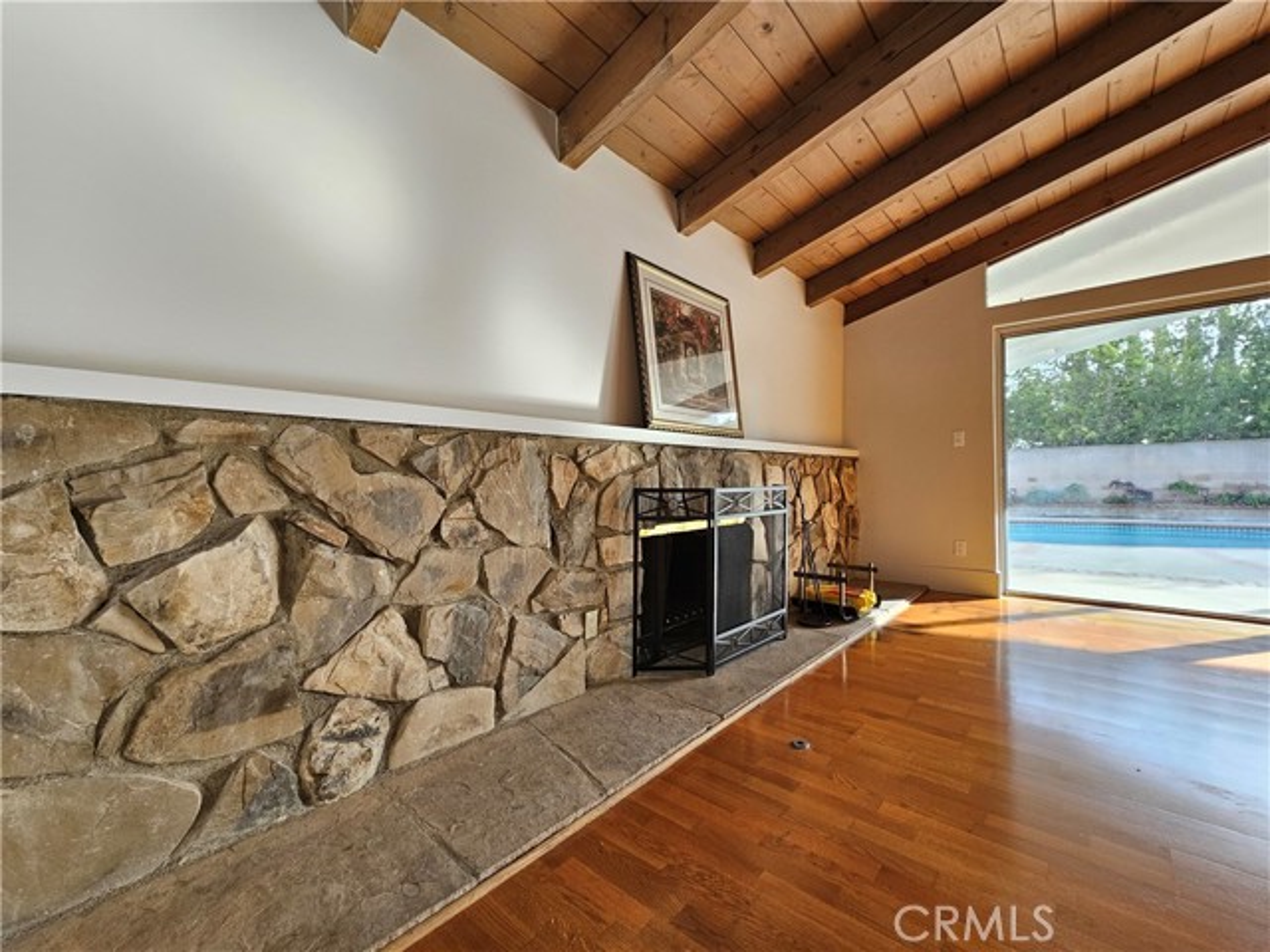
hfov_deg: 106.2
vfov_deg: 89.9
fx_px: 477
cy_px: 476
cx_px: 635
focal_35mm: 13
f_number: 2.2
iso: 80
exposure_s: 1/60
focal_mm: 2.2
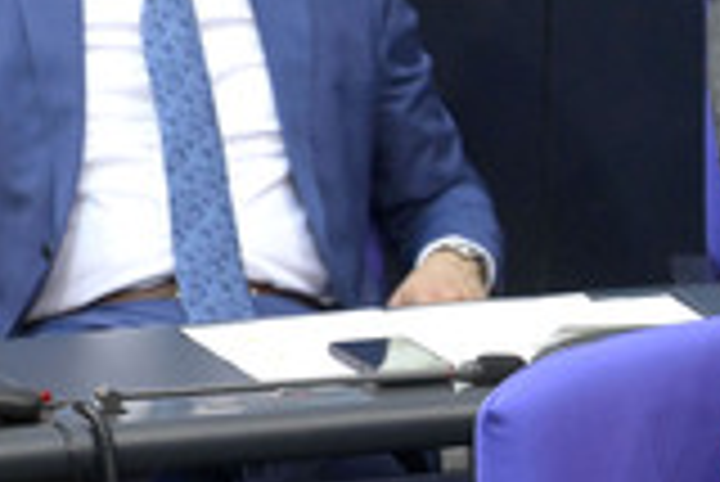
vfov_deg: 1.4
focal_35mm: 984
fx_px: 19697
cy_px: 81
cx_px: 902
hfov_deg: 2.1
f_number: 5.6
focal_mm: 350
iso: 8000
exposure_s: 1/400
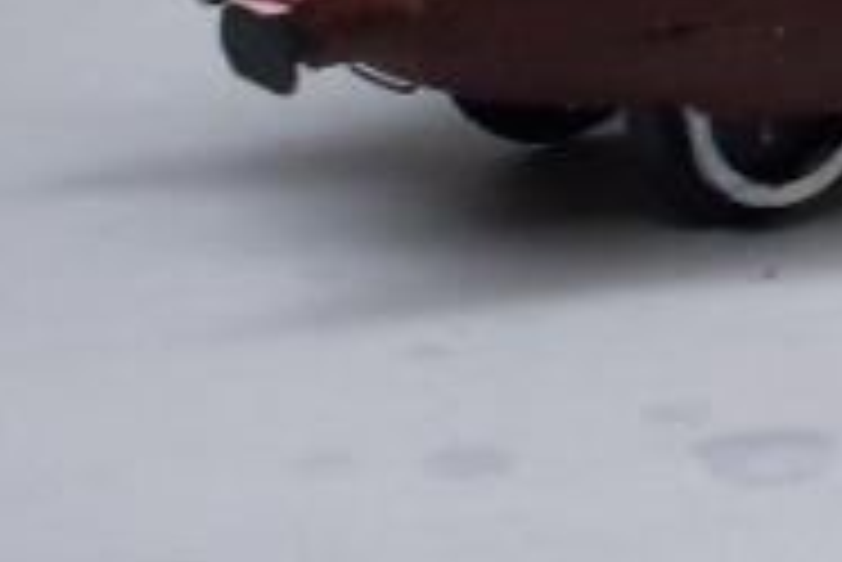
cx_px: 1542
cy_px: -540
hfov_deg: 10.4
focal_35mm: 186
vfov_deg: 7.1
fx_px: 4354
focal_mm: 6.3
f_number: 8.4
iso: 80
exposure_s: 1/90
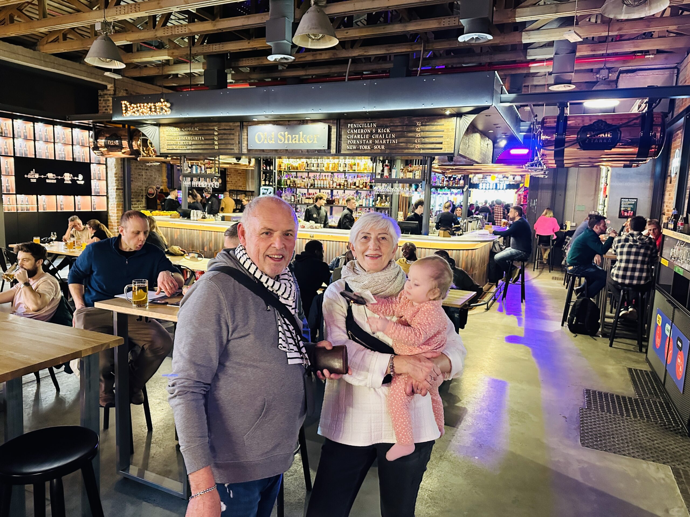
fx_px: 478
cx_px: 345
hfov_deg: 71.6
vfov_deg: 56.8
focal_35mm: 24
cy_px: 258
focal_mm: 6.86
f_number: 1.78
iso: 640
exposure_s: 1/31
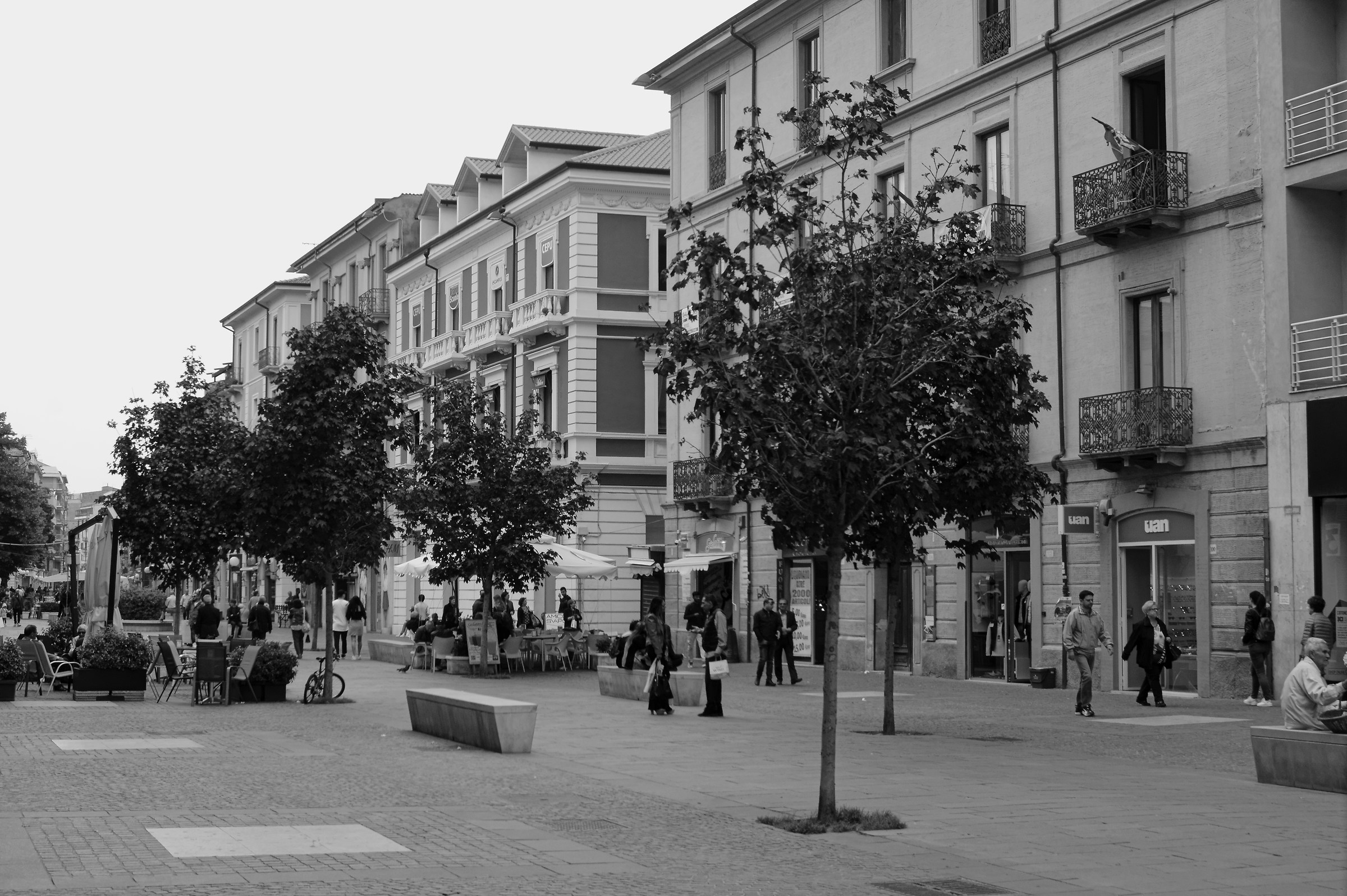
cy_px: 448
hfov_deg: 37.9
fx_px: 1963
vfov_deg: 25.7
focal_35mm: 52
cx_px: 674
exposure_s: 1/125
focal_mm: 35
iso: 200
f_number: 11
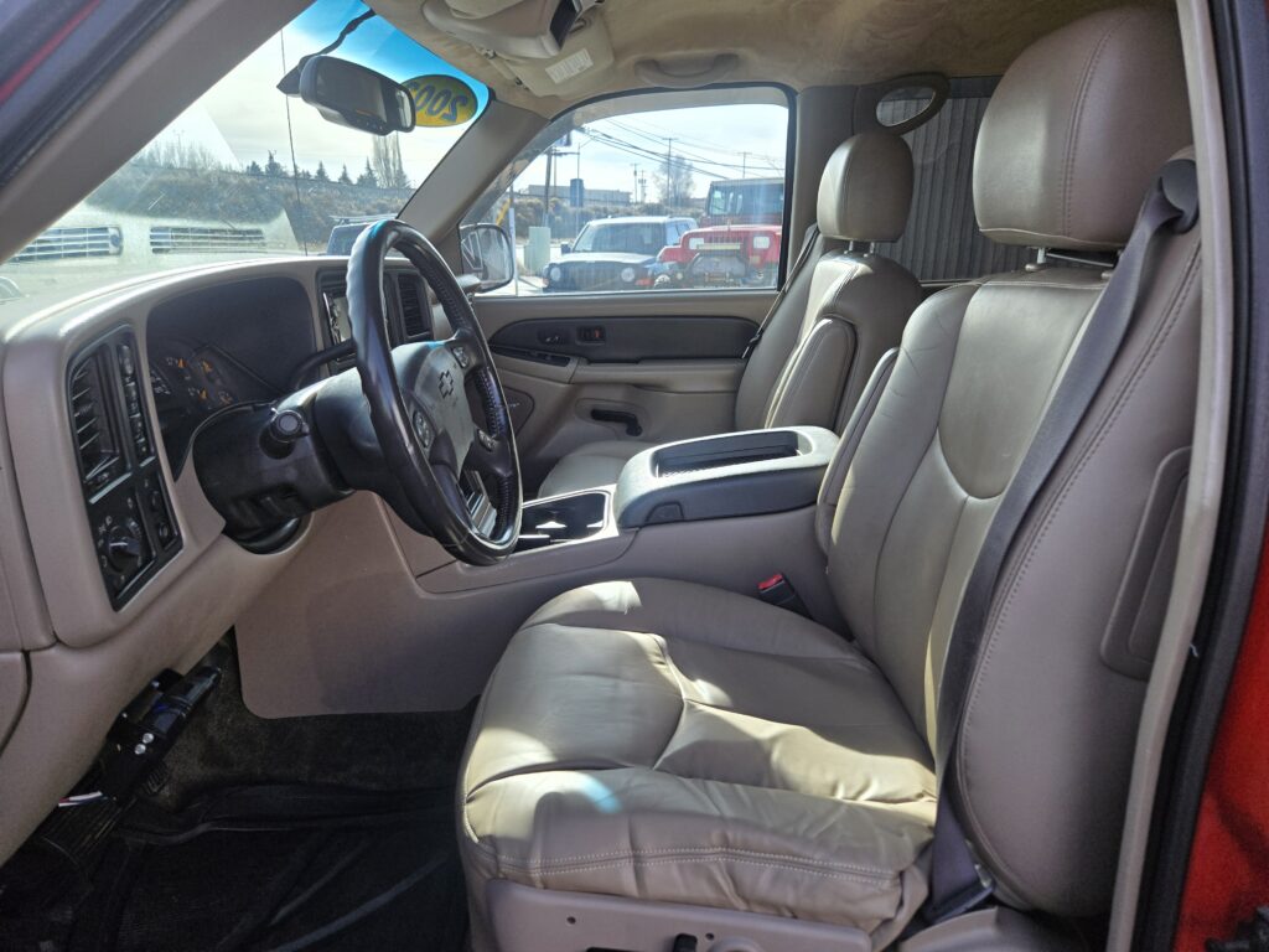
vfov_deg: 58.9
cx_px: 634
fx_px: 843
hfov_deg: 73.9
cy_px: 476
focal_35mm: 23
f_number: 1.8
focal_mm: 5.4
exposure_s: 1/2443
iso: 80
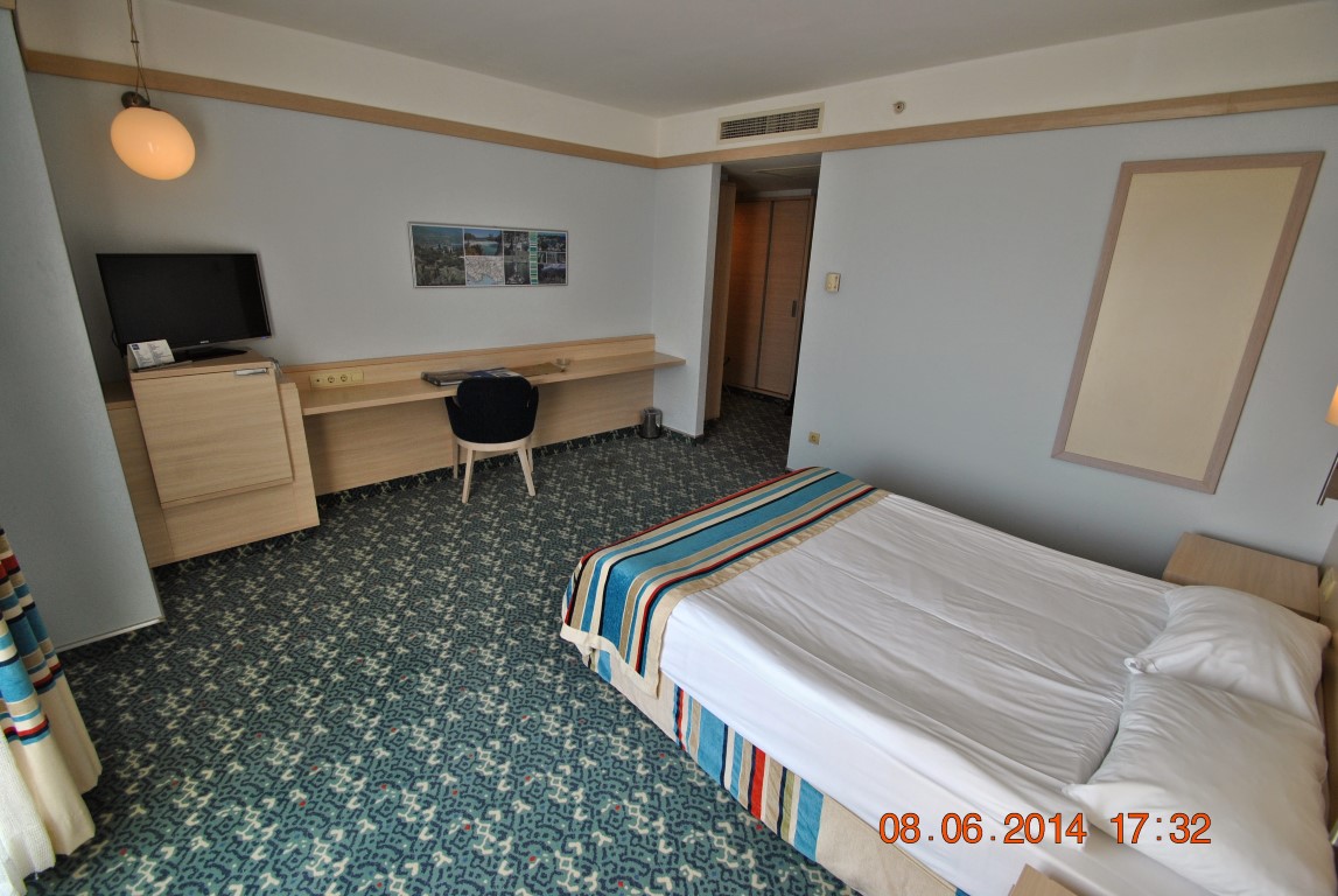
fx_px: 558
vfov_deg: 77.5
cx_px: 669
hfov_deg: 100.3
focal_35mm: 15
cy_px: 448
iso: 200
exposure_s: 1/100
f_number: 5
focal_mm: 10
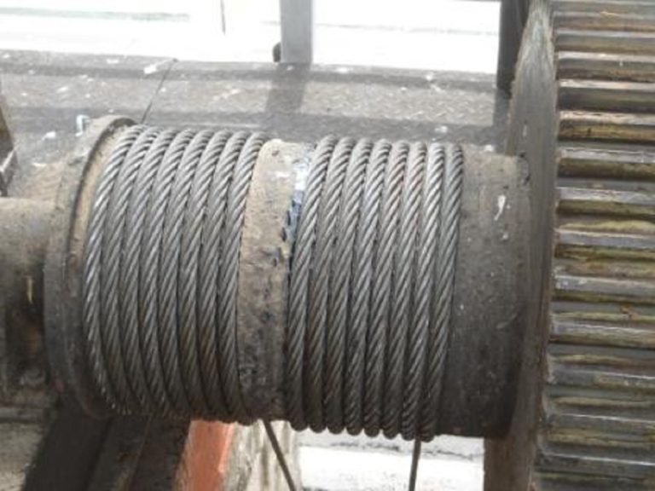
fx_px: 1003
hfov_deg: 36.2
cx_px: 328
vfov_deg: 27.5
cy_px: 246
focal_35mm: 53
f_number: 3.9
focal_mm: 9.5
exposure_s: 1/160
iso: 80
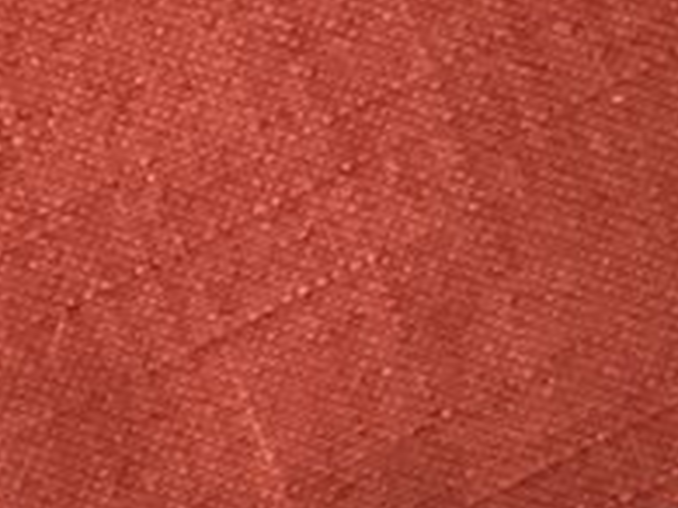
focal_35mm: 241
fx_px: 4717
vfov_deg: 5.8
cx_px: -16
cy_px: 1439
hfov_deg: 8.2
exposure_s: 1/30
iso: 320
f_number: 2.4
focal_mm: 3.3
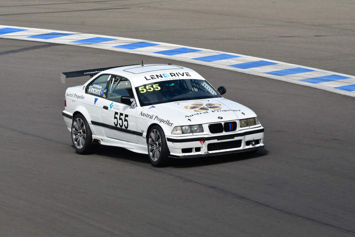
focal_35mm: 570
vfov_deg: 2.4
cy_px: 118
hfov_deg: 3.6
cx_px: 178
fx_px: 5623
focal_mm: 380
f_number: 10
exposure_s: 1/640
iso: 320
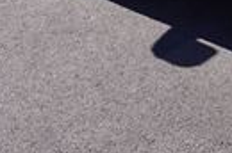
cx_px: 410
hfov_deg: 12.7
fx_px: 951
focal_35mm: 148
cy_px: -174
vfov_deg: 8.6
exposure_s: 1/80
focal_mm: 20
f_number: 11
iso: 100
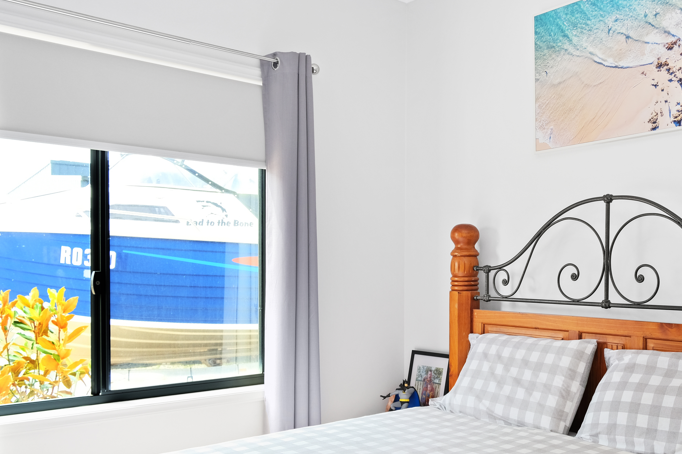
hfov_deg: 51.5
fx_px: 682
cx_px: 488
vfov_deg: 36.6
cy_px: 295
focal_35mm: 36
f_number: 4
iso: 320
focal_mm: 15
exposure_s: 1/100
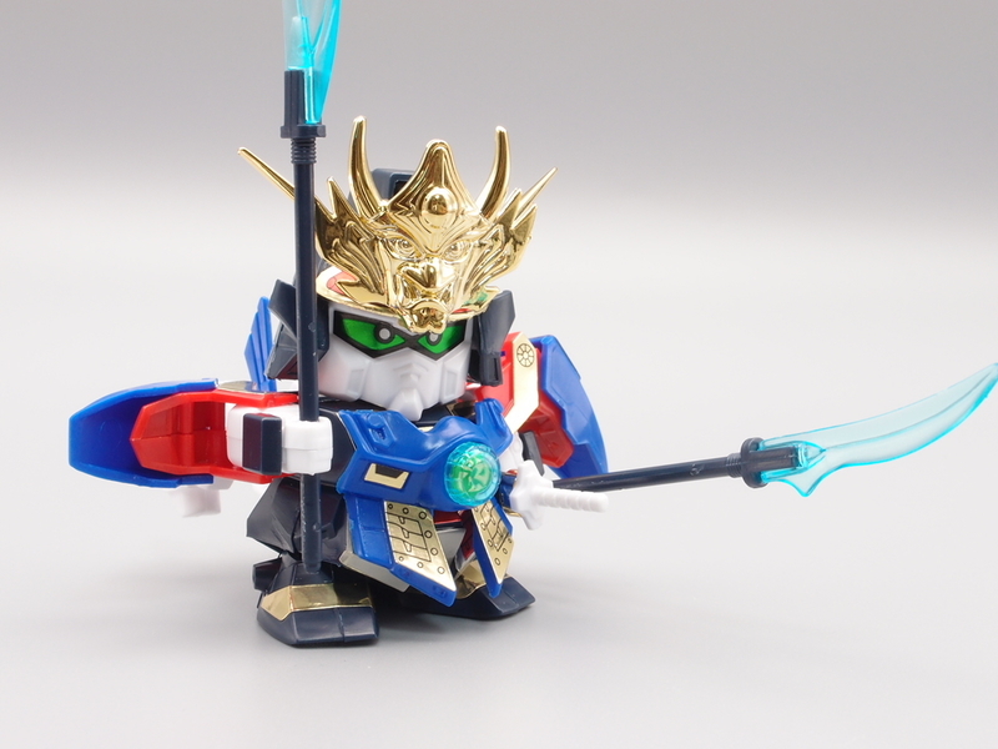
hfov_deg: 29.8
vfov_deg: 22.6
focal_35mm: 65
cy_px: 374
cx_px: 499
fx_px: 1874
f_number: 8
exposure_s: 1/5
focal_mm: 14.05
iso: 100
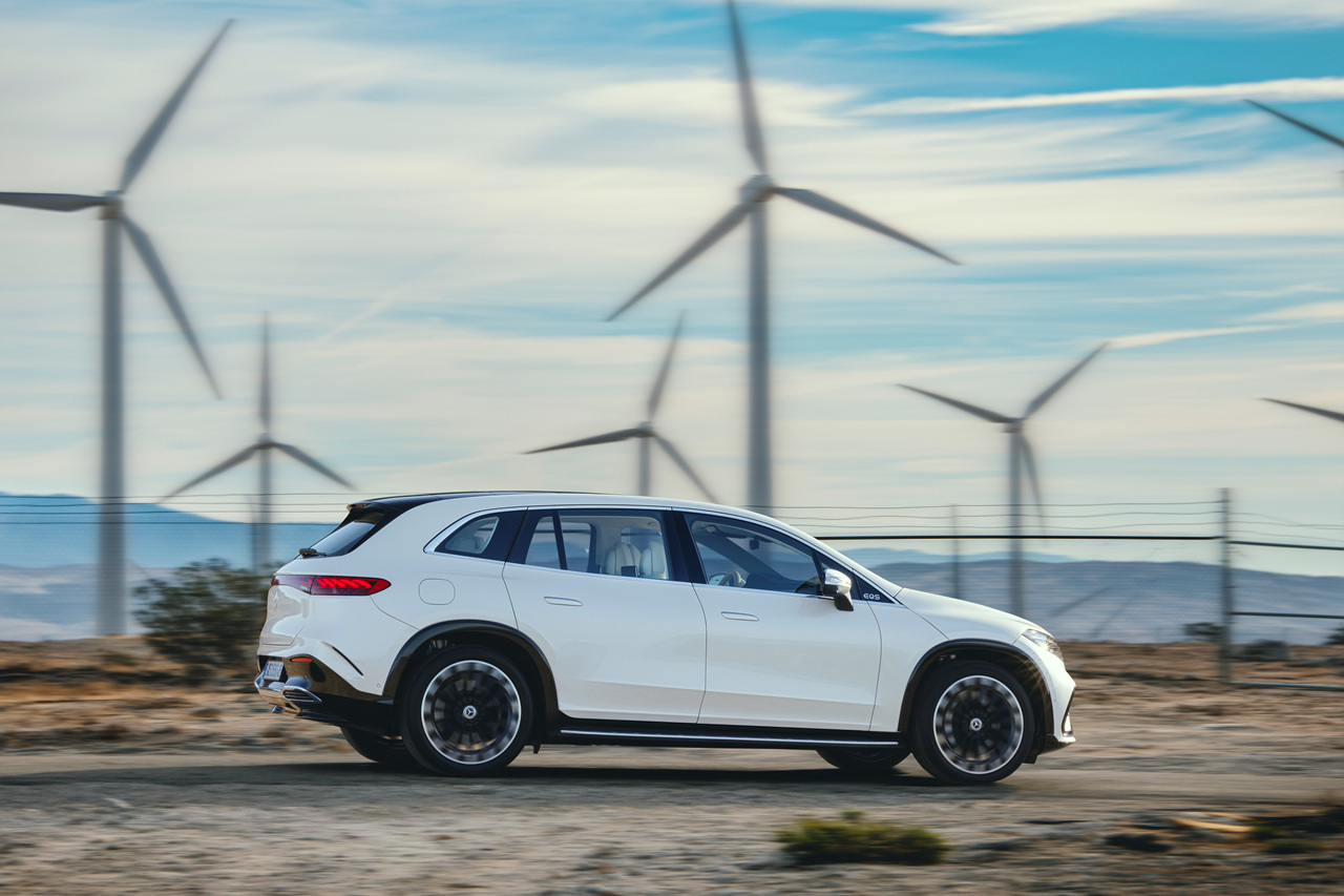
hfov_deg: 15.3
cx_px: 672
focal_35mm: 134
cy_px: 448
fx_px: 5002
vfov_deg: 10.2
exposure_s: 1/250
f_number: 5.3
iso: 64
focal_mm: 112
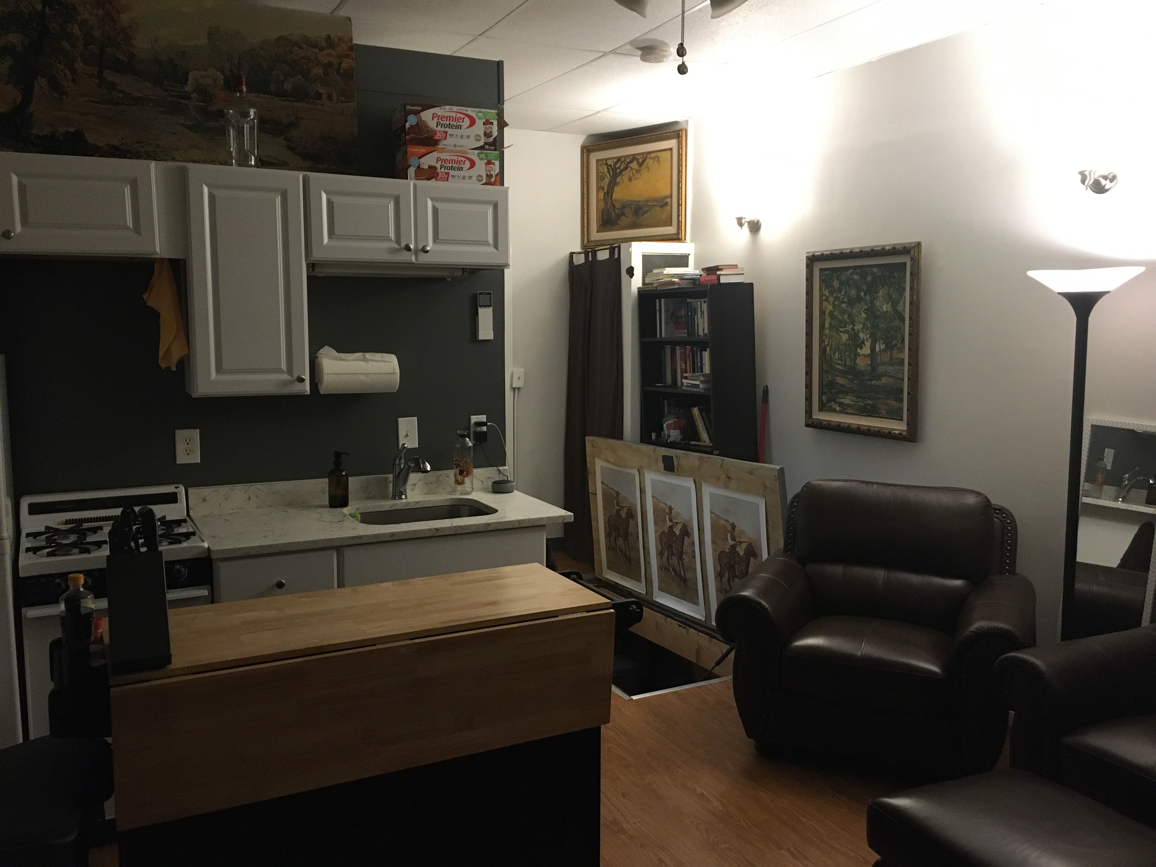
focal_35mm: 29
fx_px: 968
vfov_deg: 48.2
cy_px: 434
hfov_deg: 61.7
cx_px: 578
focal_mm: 4.15
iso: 200
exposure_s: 1/30
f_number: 2.2
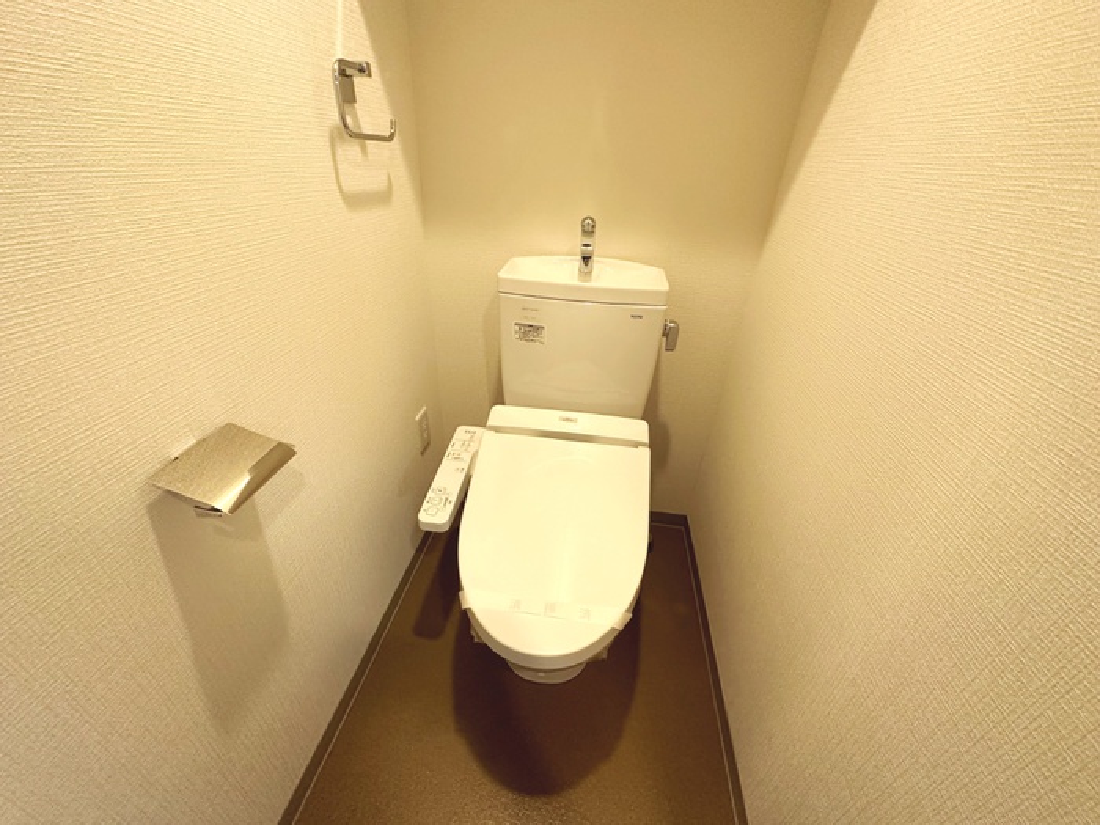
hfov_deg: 102.1
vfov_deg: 85.7
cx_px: 550
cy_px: 412
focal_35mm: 14
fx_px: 445
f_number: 2.2
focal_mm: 2.22
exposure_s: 1/60
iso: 200
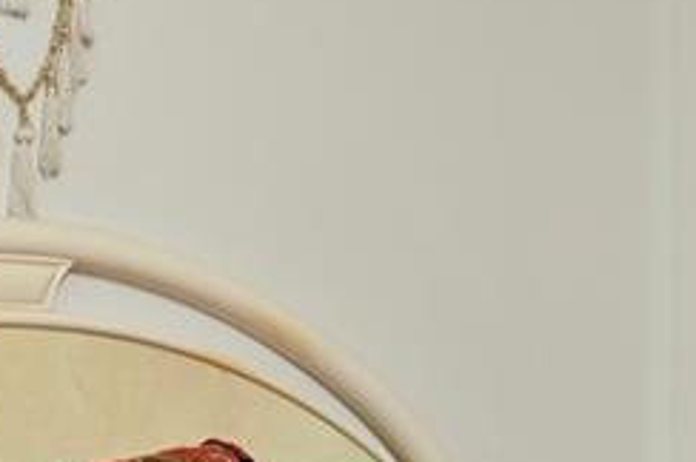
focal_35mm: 105
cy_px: 401
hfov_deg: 19.4
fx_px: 2027
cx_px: 185
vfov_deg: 12.9
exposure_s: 2
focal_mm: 16
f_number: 8
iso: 100
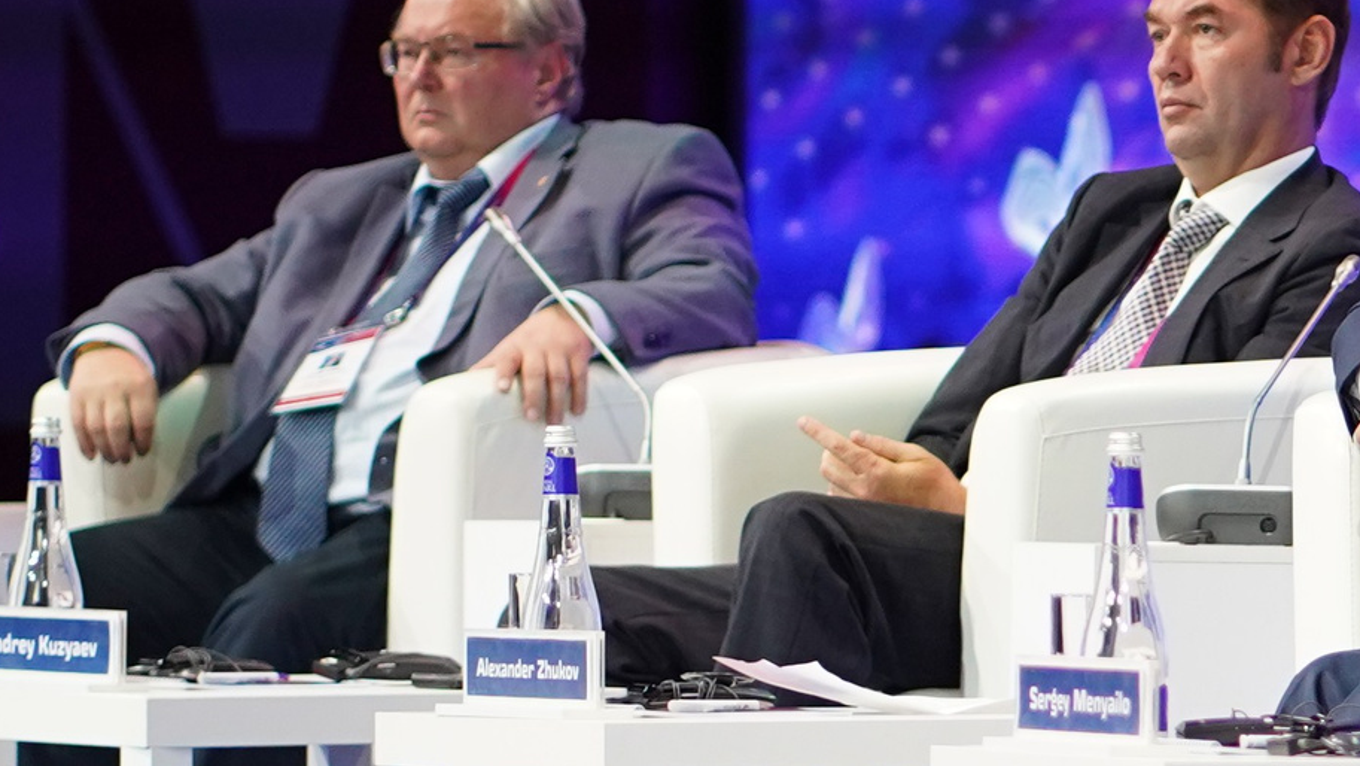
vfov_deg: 3.3
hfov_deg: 5.7
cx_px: 1863
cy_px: 357
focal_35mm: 373
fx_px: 13454
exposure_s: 1/400
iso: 1250
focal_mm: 85
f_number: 1.8
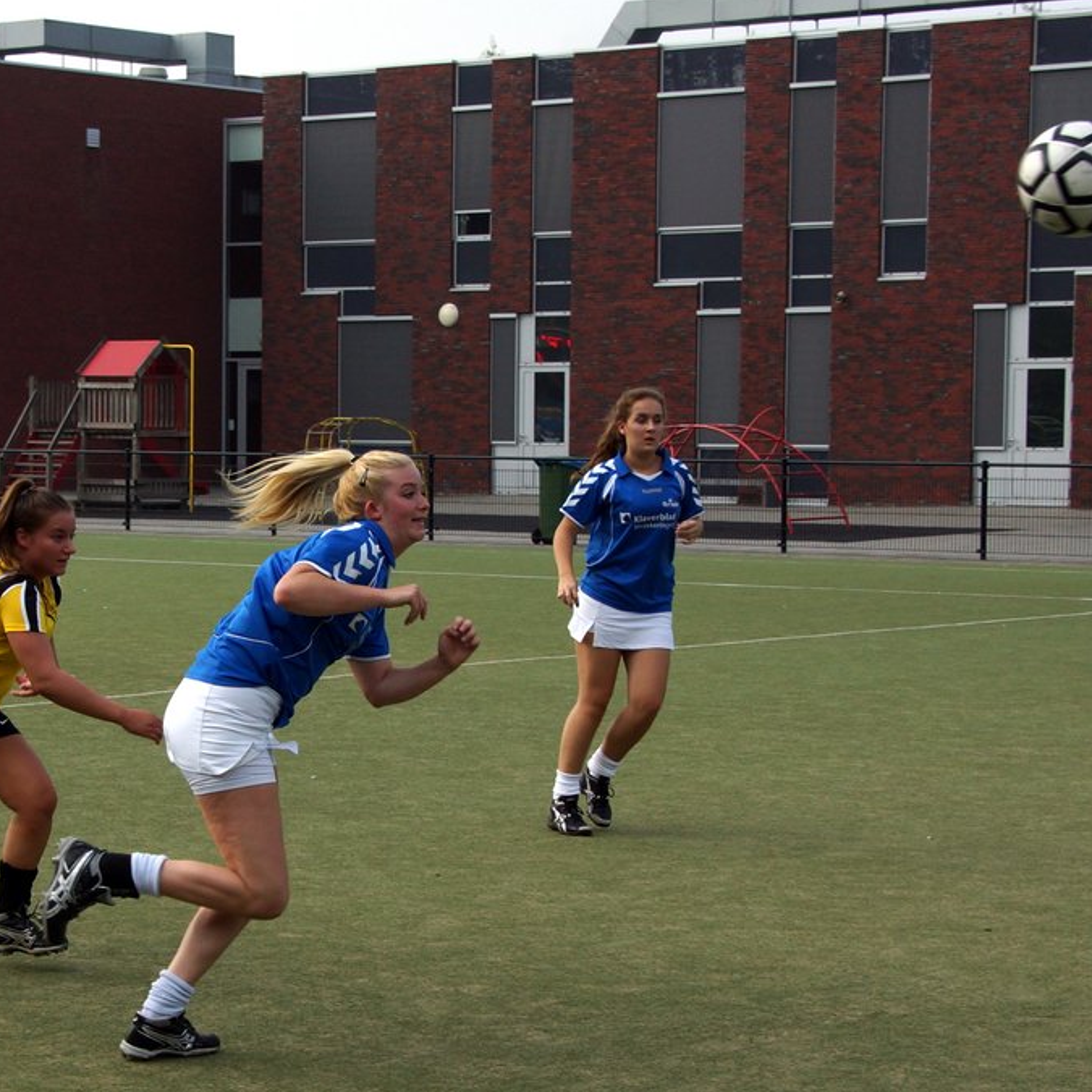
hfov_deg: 25.5
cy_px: 542
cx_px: 474
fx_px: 2414
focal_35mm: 68
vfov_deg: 25.5
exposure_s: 1/640
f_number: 7.1
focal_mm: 35
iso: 200
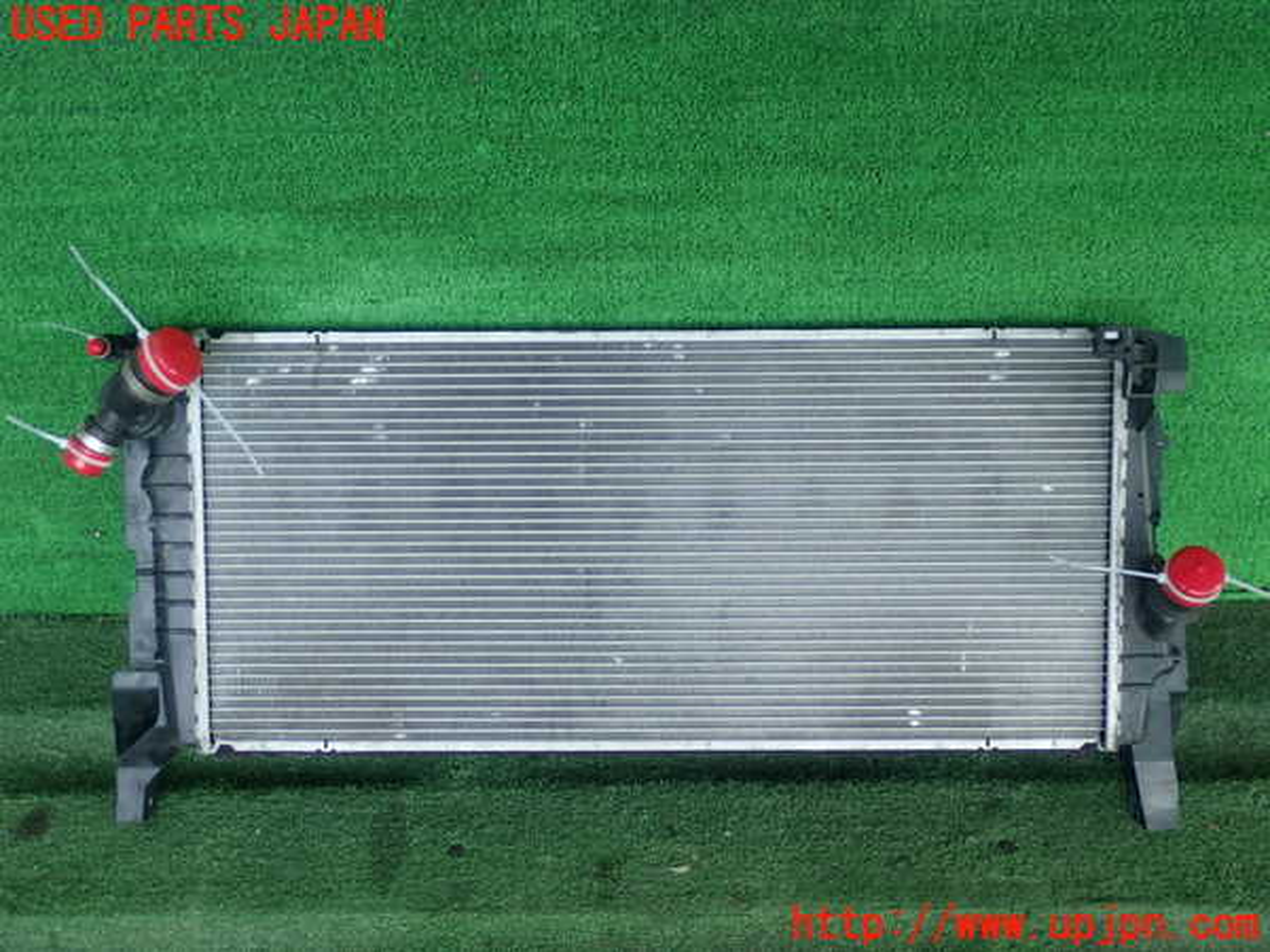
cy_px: 476
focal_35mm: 40
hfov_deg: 46.8
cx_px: 635
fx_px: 1468
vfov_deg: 36.0
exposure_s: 1/80
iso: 160
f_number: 2.8
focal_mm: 7.34
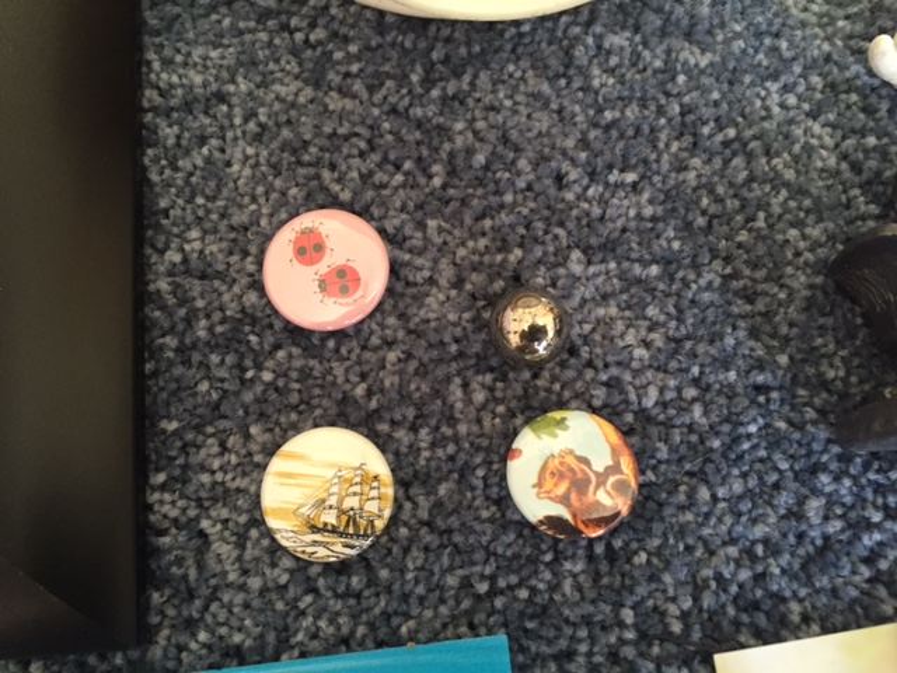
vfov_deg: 48.2
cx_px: 448
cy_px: 336
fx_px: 751
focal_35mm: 29
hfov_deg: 61.7
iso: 160
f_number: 2.2
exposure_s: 1/30
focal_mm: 4.15
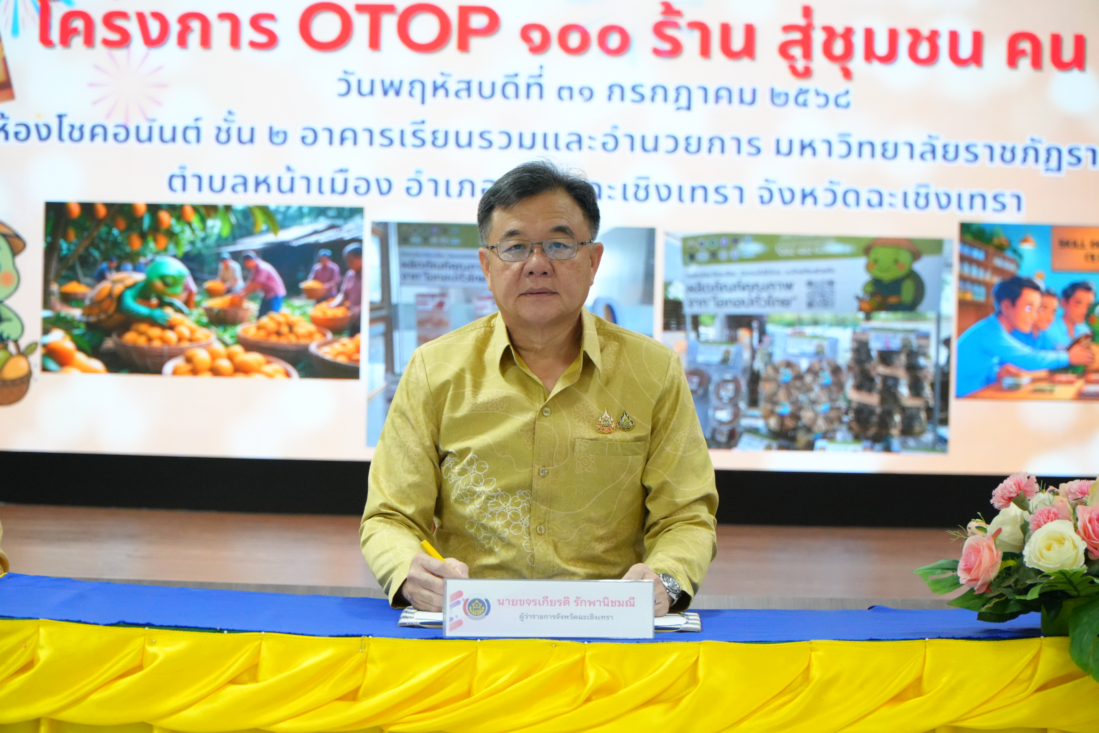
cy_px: 366
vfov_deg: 10.0
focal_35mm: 136
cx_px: 550
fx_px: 4167
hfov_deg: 15.0
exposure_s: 1/250
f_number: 4.5
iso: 4000
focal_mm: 91
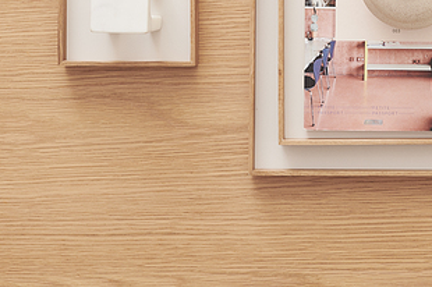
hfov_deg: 14.4
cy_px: -29
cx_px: 451
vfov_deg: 9.7
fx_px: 1678
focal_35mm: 140
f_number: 5.6
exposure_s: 1/160
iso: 100
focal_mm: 50
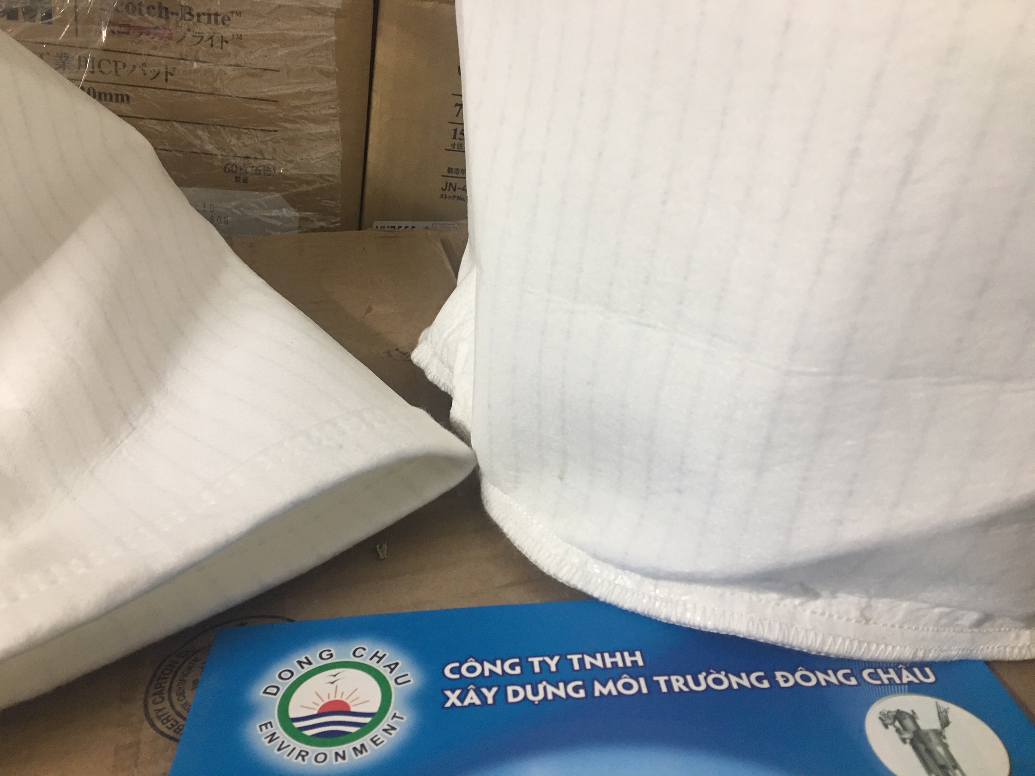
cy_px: 388
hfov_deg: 61.7
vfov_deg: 48.2
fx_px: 867
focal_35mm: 29
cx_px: 518
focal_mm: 4.15
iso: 80
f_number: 2.2
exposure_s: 1/17
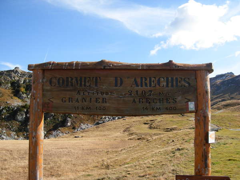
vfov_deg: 37.7
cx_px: 120
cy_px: 90
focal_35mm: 38
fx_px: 263
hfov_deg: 49.0
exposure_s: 1/790
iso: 79
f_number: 2.9
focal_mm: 6.3
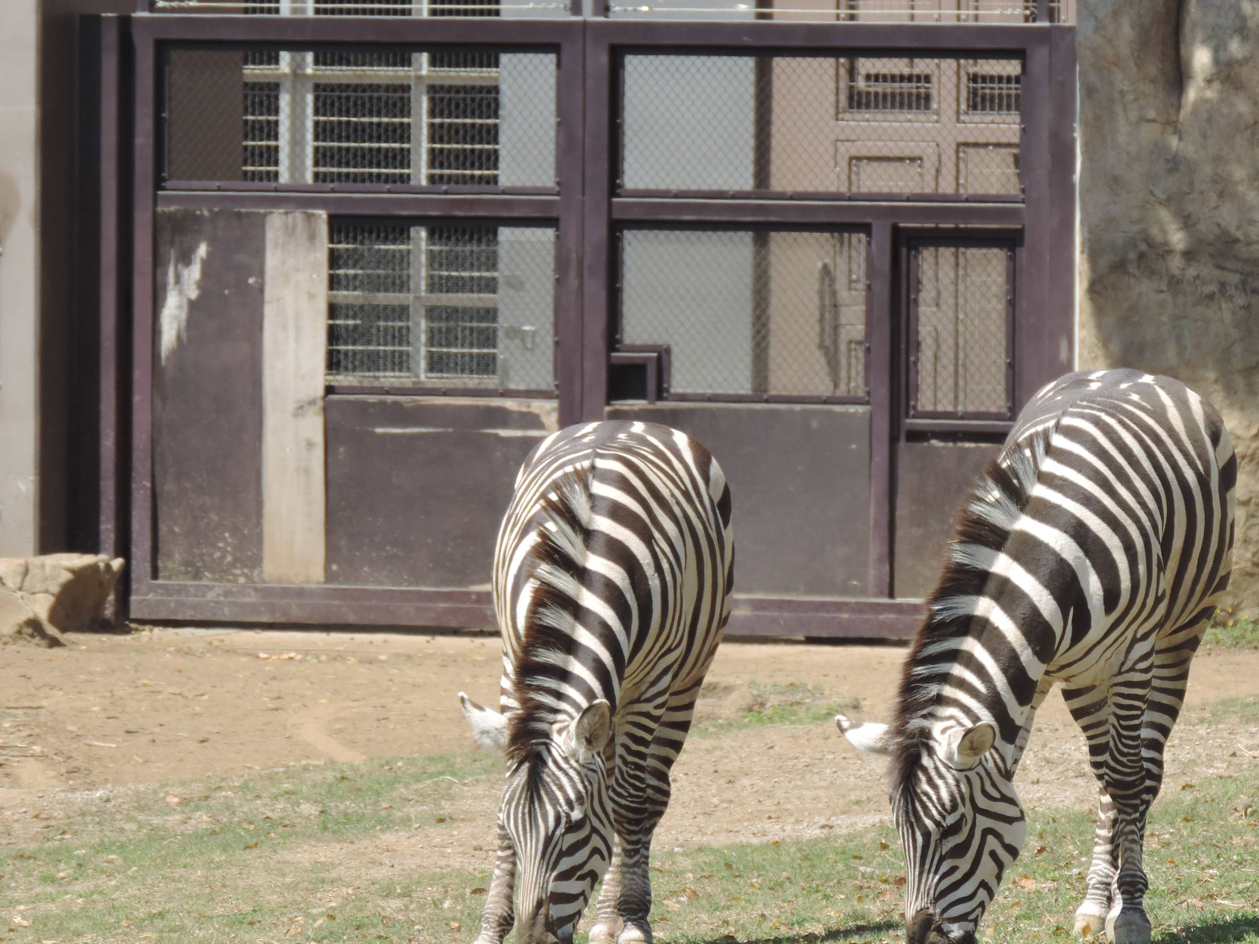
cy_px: 531
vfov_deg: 3.7
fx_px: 14620
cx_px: 798
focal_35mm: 402
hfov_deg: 4.9
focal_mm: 53.5
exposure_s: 1/250
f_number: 4.8
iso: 80
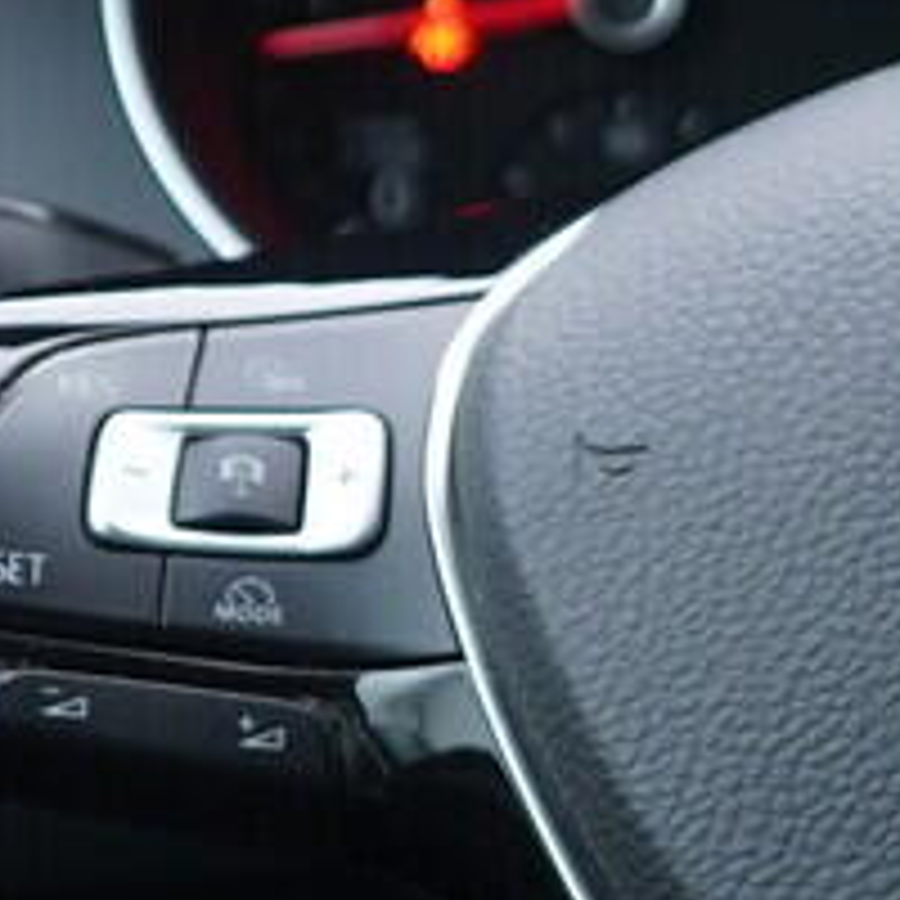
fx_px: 6471
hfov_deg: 7.8
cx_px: 1318
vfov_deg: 8.0
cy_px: 486
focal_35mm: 220
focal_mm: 24
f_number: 2.8
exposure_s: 1/40
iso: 250
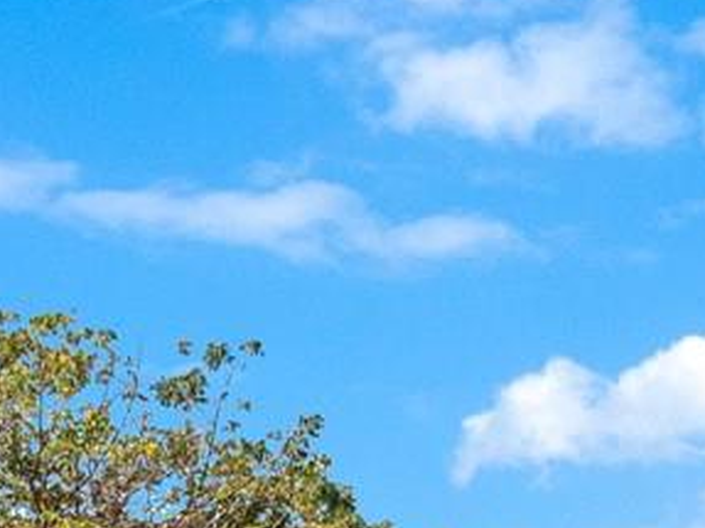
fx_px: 2728
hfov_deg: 14.1
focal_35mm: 134
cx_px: -206
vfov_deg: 10.2
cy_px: 1044
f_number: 1.7
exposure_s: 1/3000
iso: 120
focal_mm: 6.72
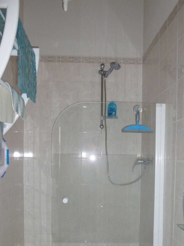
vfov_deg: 49.1
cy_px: 169
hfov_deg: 38.6
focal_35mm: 37
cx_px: 102
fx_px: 262
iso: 250
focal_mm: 4.5
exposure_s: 1/60
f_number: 3.1
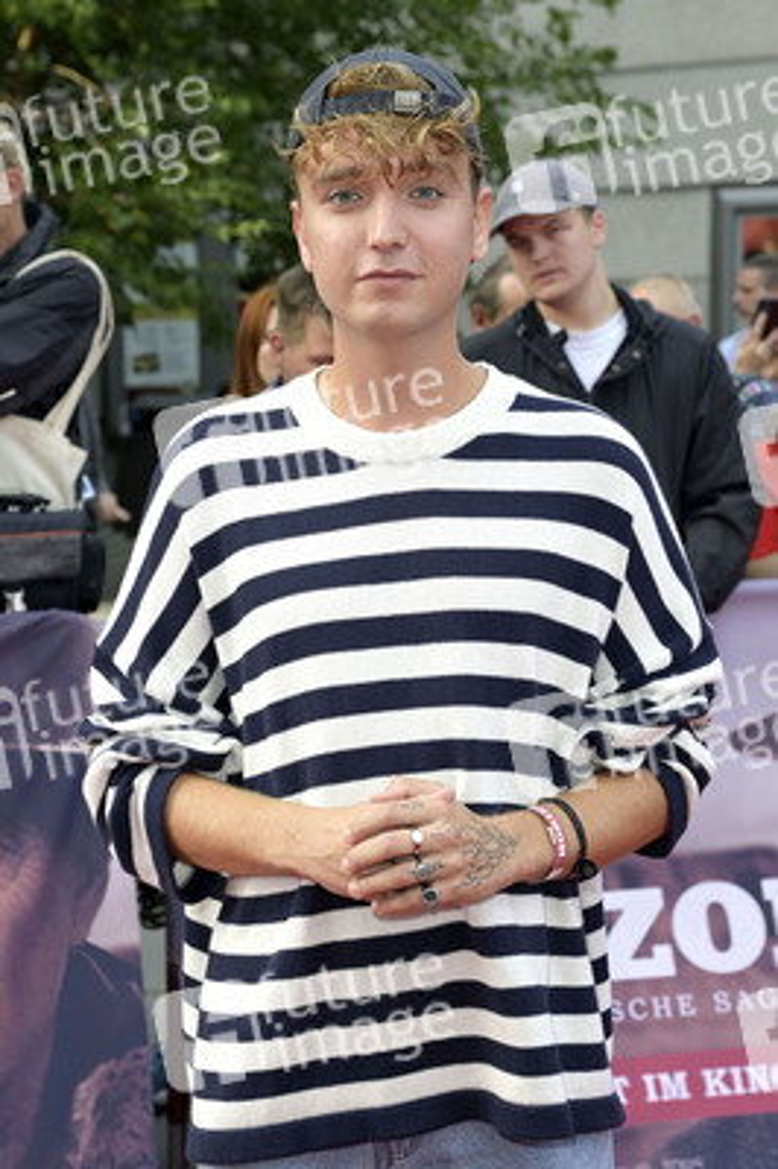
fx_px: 2111
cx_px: 389
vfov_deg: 31.0
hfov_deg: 20.9
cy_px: 584
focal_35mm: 65
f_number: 5.6
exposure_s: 1/250
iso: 400
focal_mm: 65
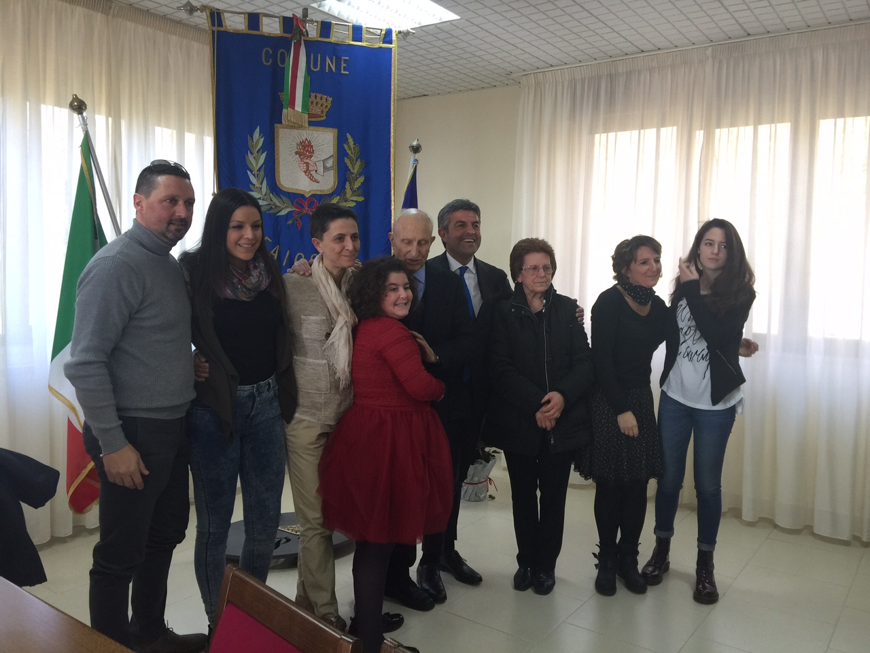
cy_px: 326
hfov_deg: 61.7
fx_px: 729
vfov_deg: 48.2
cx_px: 435
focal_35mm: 29
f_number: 2.2
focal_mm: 4.15
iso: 50
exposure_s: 1/33
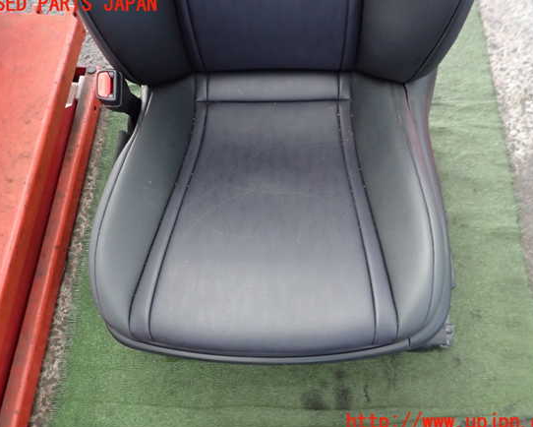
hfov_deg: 64.0
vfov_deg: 53.2
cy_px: 214
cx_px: 273
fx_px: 426
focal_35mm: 27
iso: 500
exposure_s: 1/30
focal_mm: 4.5
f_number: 2
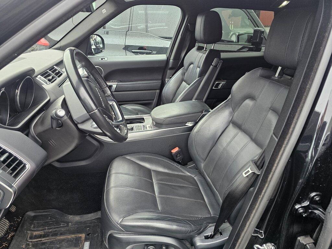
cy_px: 124
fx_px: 221
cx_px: 166
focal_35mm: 23
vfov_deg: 58.9
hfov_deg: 73.9
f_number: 1.7
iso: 250
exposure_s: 1/180
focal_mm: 6.3
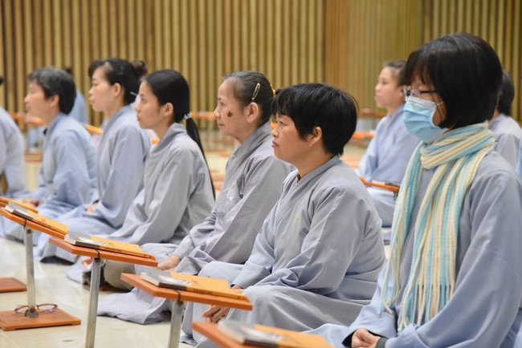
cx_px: 261
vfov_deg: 11.4
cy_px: 174
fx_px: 1741
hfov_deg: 17.1
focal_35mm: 120
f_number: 5
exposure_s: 1/125
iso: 3200
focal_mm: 120
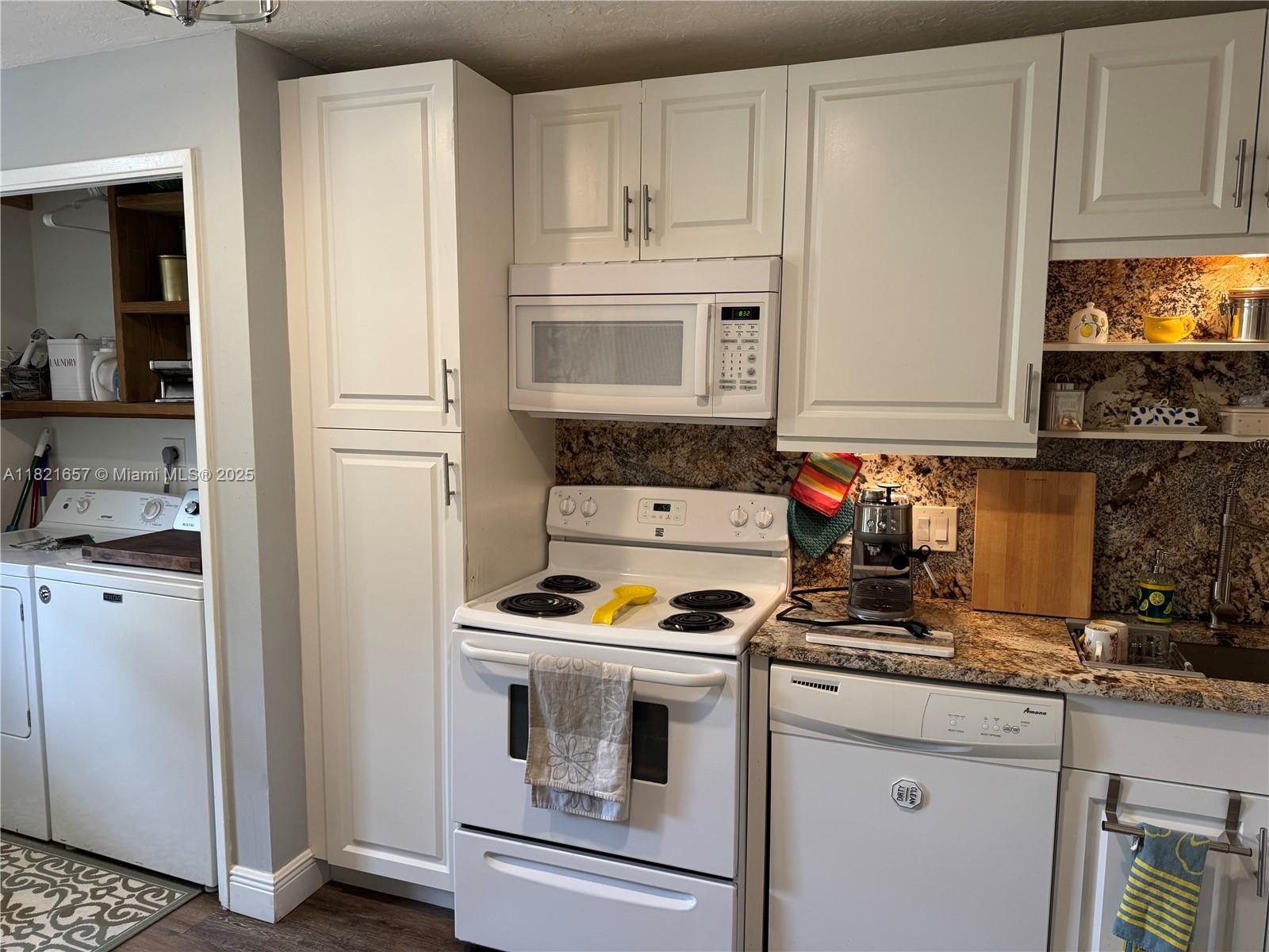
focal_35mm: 24
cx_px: 634
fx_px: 880
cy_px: 476
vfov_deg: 56.8
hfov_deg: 71.6
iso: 160
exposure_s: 1/120
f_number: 1.78
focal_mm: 6.76
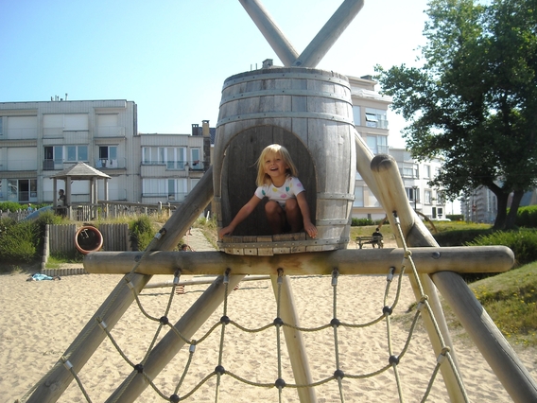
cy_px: 209
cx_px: 267
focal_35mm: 37
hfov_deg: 50.1
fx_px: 574
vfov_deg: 38.7
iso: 64
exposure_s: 1/500
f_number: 2.8
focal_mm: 5.7
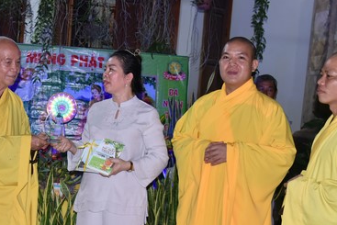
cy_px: 168
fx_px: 581
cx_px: 84
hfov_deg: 31.8
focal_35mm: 62
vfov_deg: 21.7
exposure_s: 1/60
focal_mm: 35
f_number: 5.6
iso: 1600
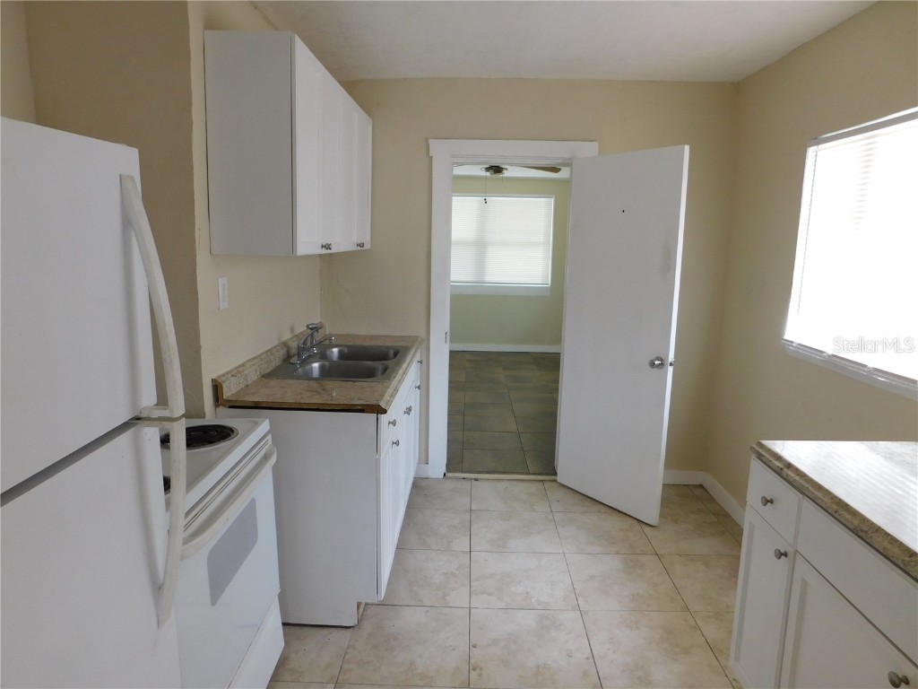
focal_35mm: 23
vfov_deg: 58.9
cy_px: 344
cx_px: 459
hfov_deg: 73.9
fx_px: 610
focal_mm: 4
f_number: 3
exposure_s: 1/30
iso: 140
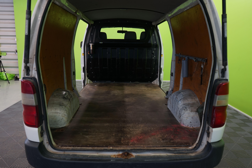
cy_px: 84
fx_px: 203
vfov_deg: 45.0
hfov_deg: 63.7
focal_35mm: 29
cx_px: 126
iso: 500
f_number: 5.6
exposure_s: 1/25
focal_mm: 29
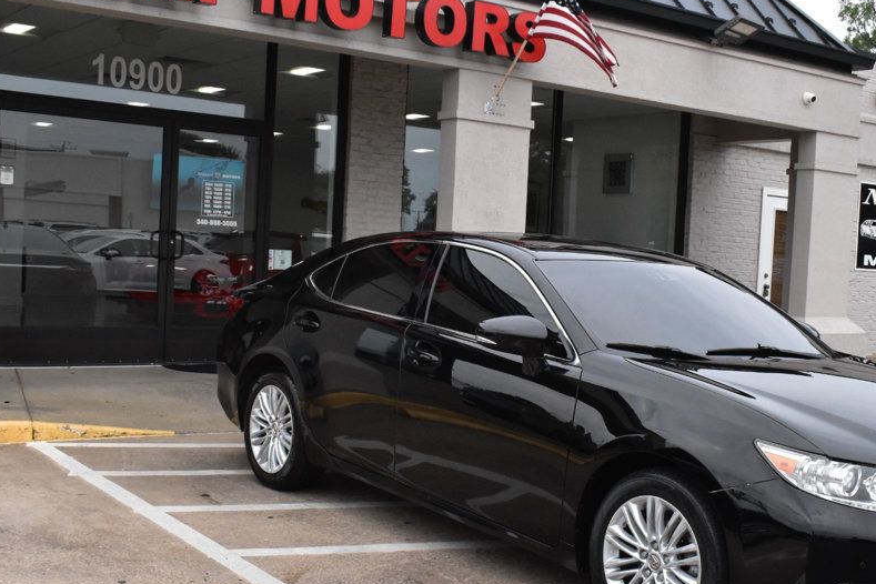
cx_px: 522
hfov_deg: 40.4
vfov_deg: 27.7
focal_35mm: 49
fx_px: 1184
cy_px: 326
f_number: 13
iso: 2500
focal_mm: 25
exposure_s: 1/1250
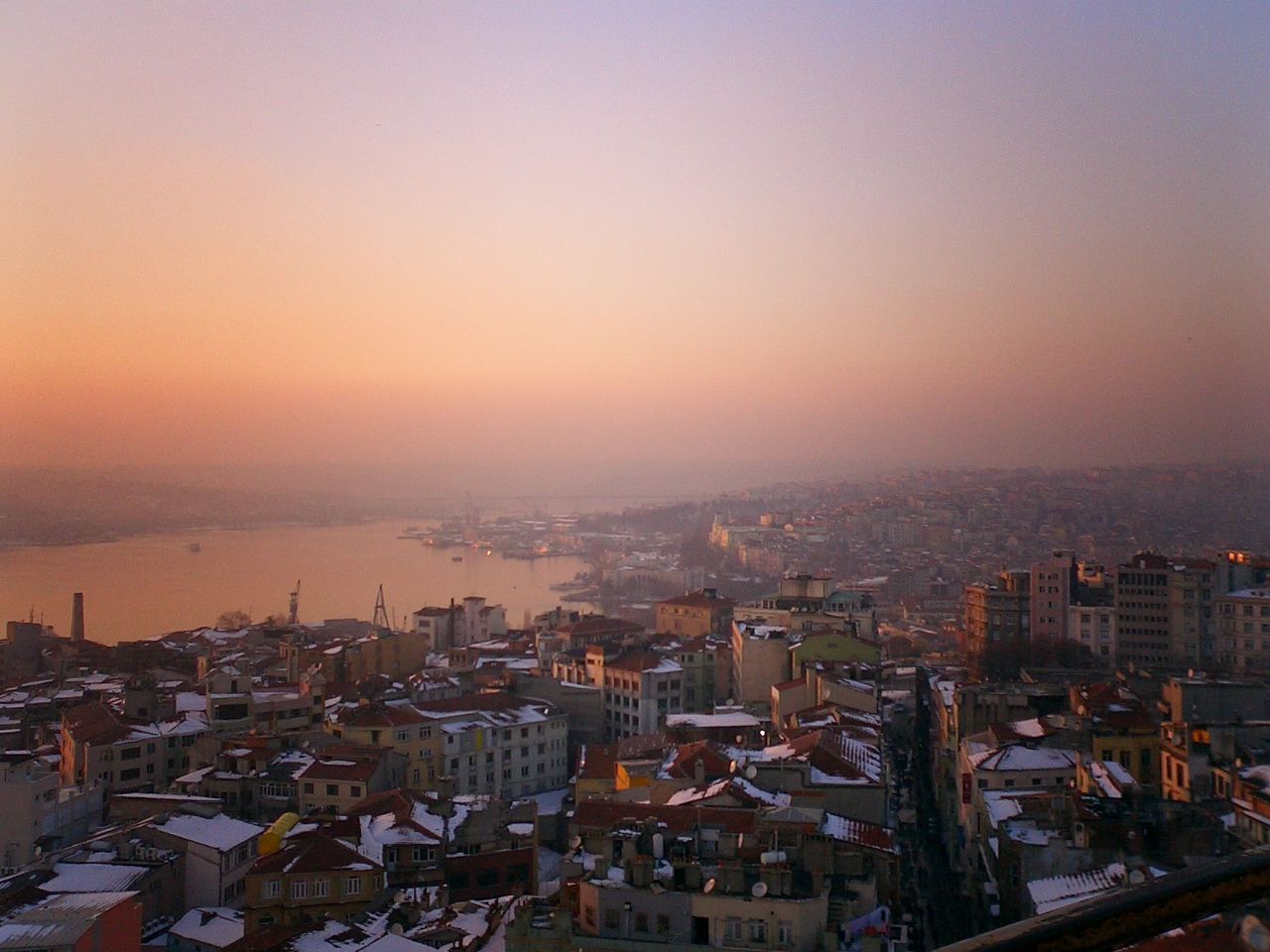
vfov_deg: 38.7
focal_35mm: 37
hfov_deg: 50.1
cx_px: 635
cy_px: 476
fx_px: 1357
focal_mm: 5.6
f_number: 3.5
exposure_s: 1/320
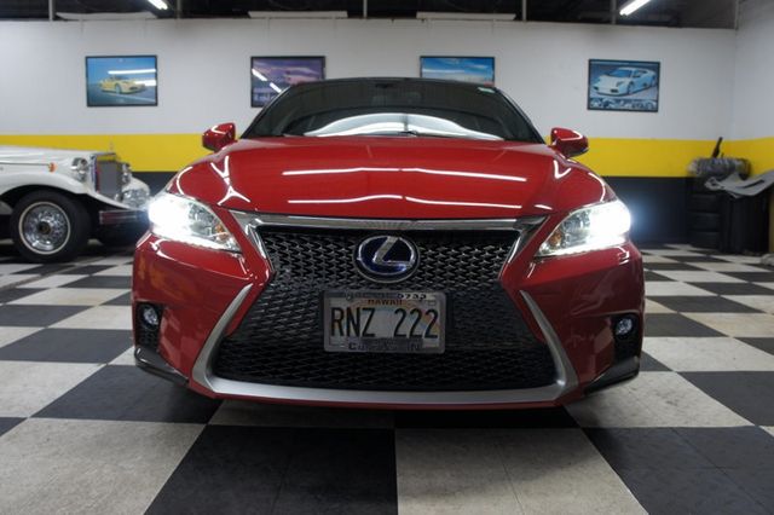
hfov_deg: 67.4
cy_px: 258
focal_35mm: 27
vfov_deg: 47.9
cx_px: 387
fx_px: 580
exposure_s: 1/30
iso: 200
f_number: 3.5
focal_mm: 18
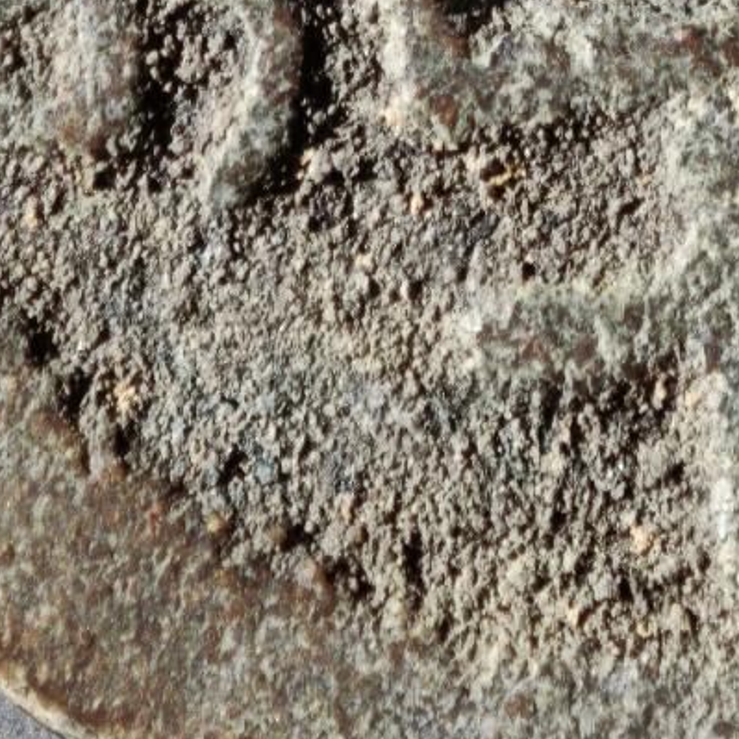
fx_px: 9444
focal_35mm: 391
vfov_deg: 4.4
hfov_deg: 4.5
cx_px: 695
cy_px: -459
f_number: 2
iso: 125
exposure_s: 1/100
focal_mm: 9
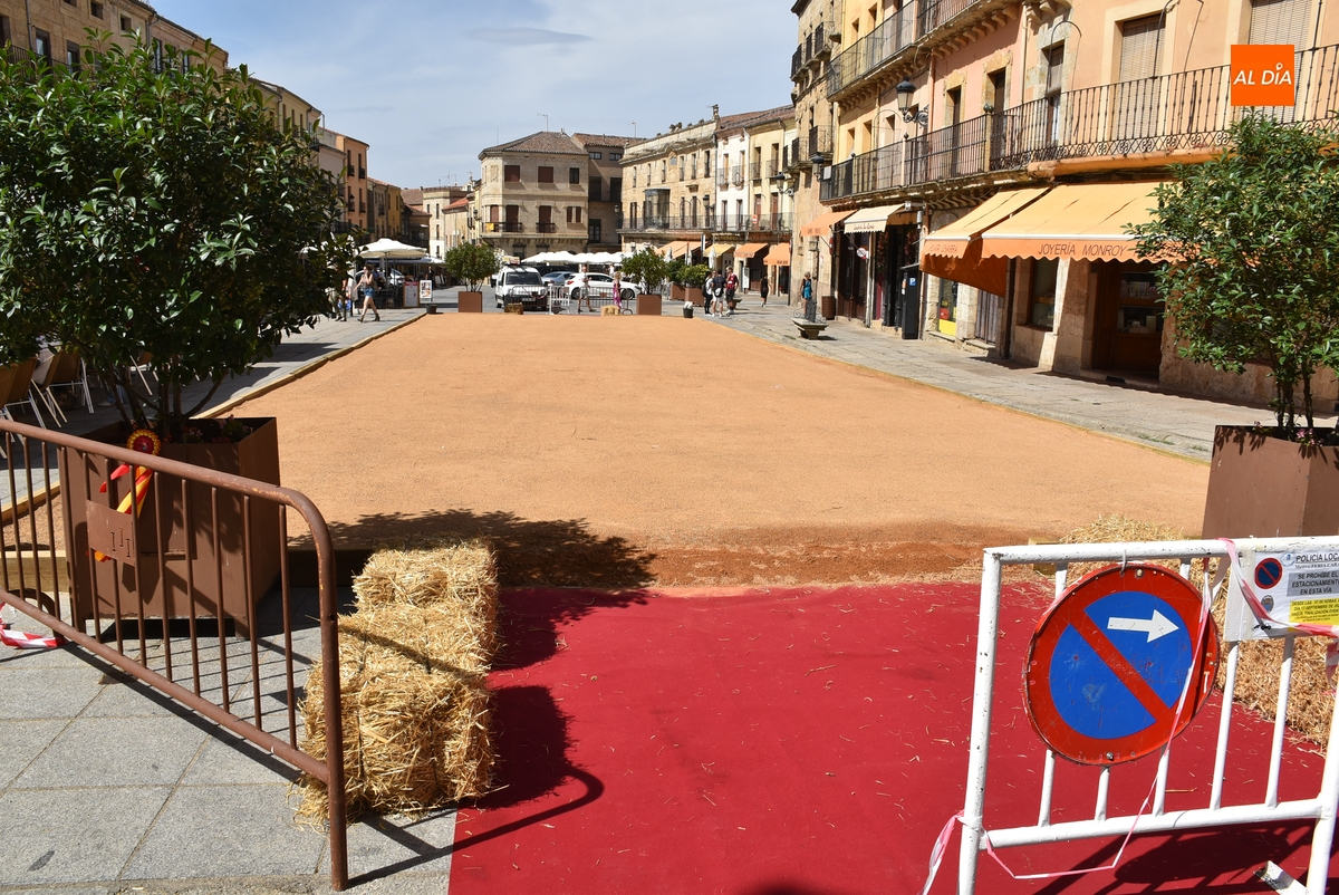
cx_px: 670
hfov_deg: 67.3
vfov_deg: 48.0
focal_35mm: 27
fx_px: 1005
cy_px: 448
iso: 200
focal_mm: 18
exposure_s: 1/400
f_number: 10
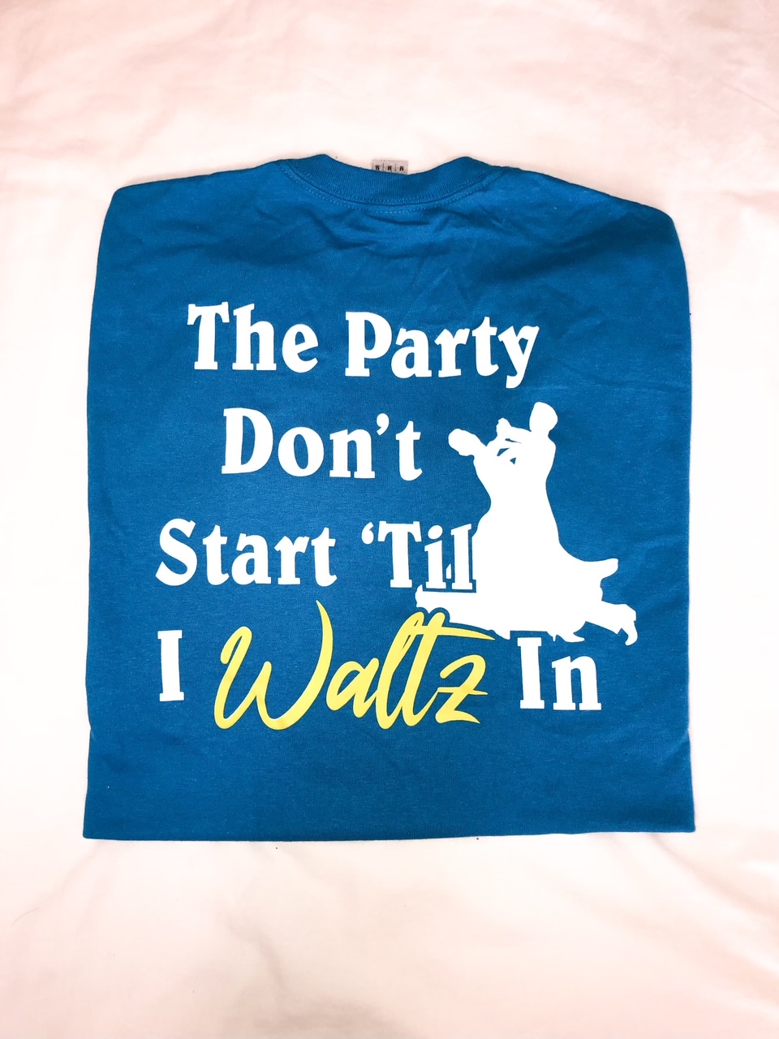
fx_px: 840
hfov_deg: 49.7
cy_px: 520
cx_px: 390
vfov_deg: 63.4
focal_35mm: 28
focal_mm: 3.99
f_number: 1.8
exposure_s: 1/120
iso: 64
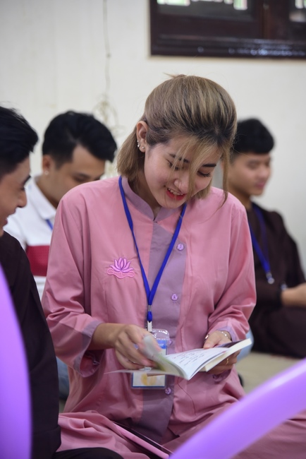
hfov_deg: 13.1
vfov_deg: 19.4
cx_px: 153
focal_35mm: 105
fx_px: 1337
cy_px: 230
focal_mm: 105
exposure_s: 1/40
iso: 1600
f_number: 4
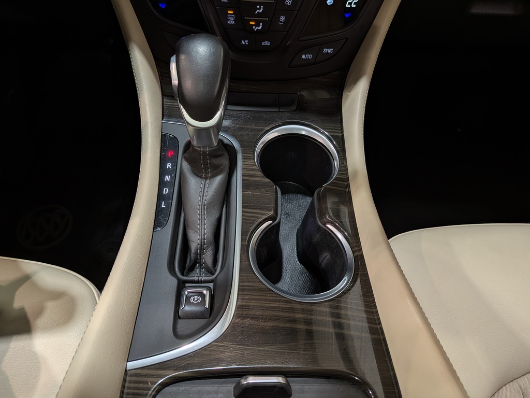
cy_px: 199
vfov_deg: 56.8
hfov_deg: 71.6
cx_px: 265
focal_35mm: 24
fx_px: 367
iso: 24
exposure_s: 1/66
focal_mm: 4.53
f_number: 1.7
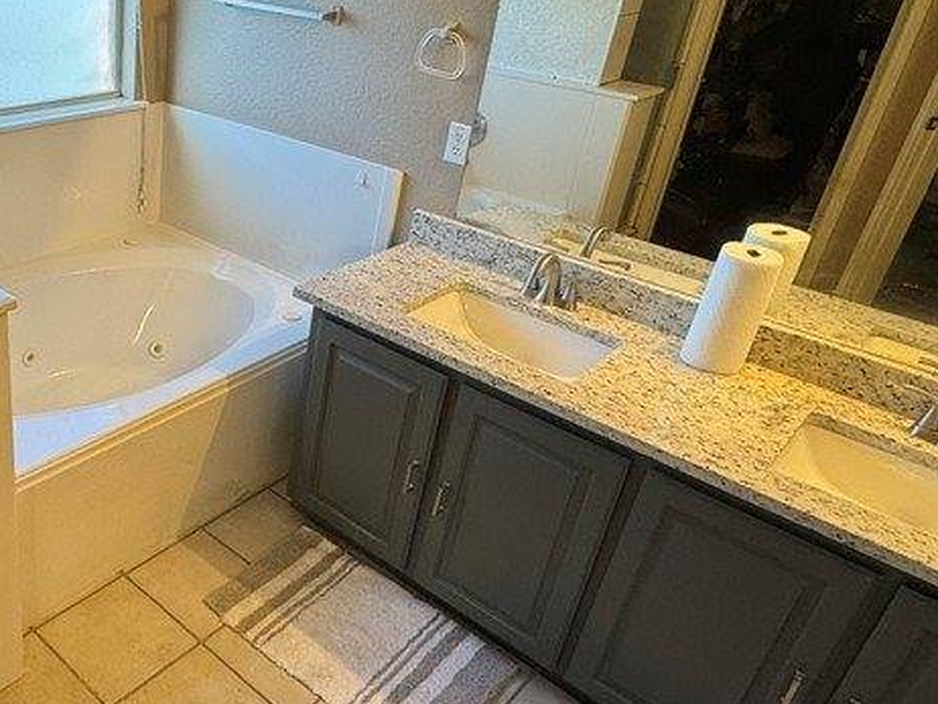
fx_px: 840
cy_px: 316
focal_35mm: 31
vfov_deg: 45.4
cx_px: 158
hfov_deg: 53.5
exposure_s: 1/60
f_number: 2.2
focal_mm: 2.22
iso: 200
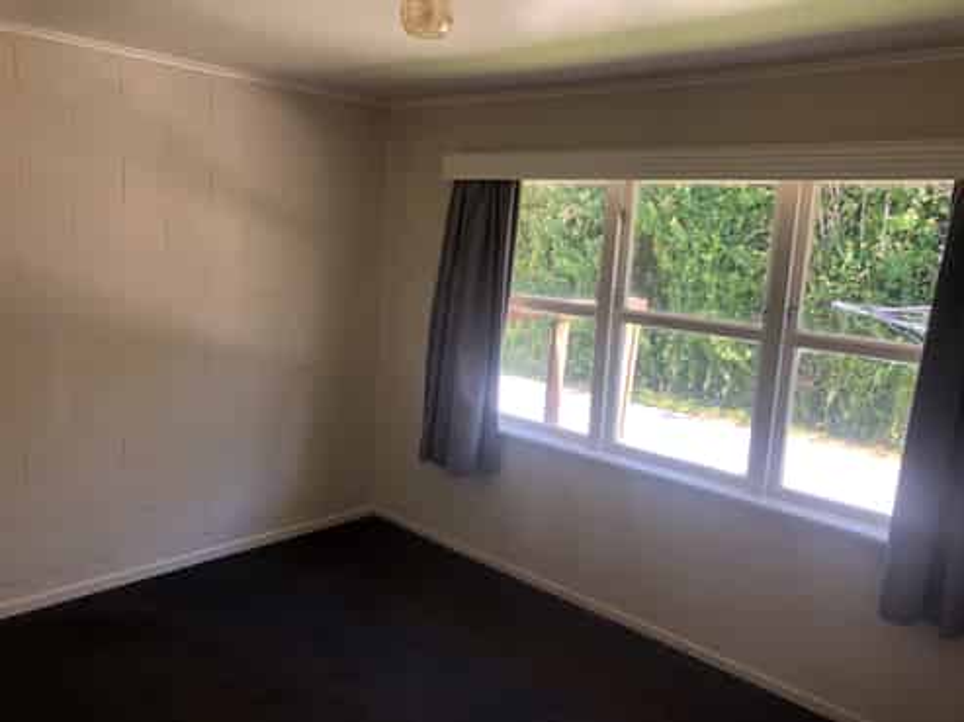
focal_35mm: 28
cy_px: 361
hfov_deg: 63.5
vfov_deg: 49.7
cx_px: 482
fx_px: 779
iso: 50
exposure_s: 1/120
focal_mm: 3.99
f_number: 1.8
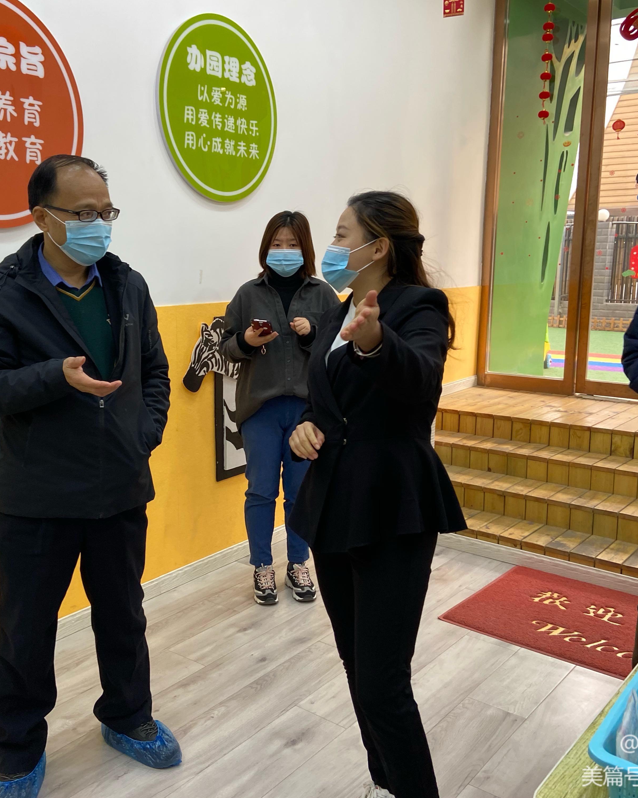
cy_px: 400
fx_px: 802
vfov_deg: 52.8
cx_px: 253
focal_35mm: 34
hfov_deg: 43.1
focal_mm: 4.25
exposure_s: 1/100
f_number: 1.8
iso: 80
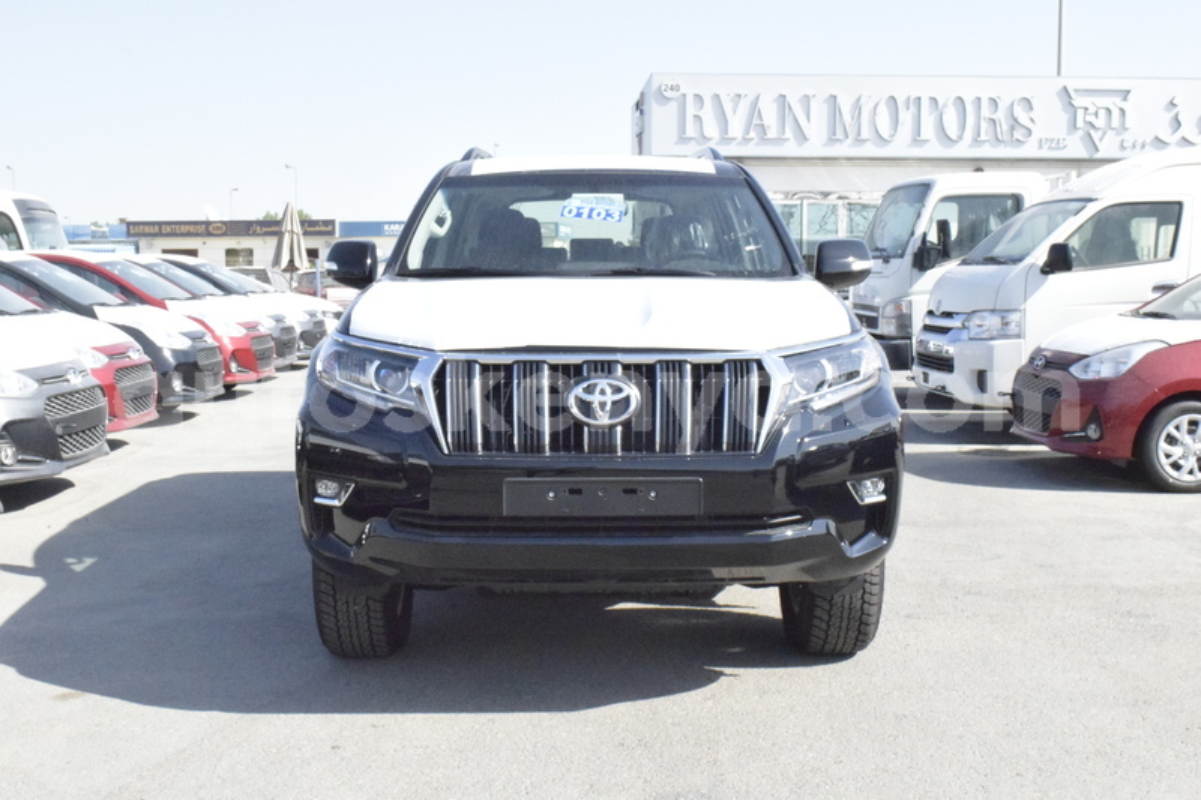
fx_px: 1451
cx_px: 600
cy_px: 400
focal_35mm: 44
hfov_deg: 45.0
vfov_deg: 30.8
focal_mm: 29
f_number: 20
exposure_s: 1/2000
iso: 12800
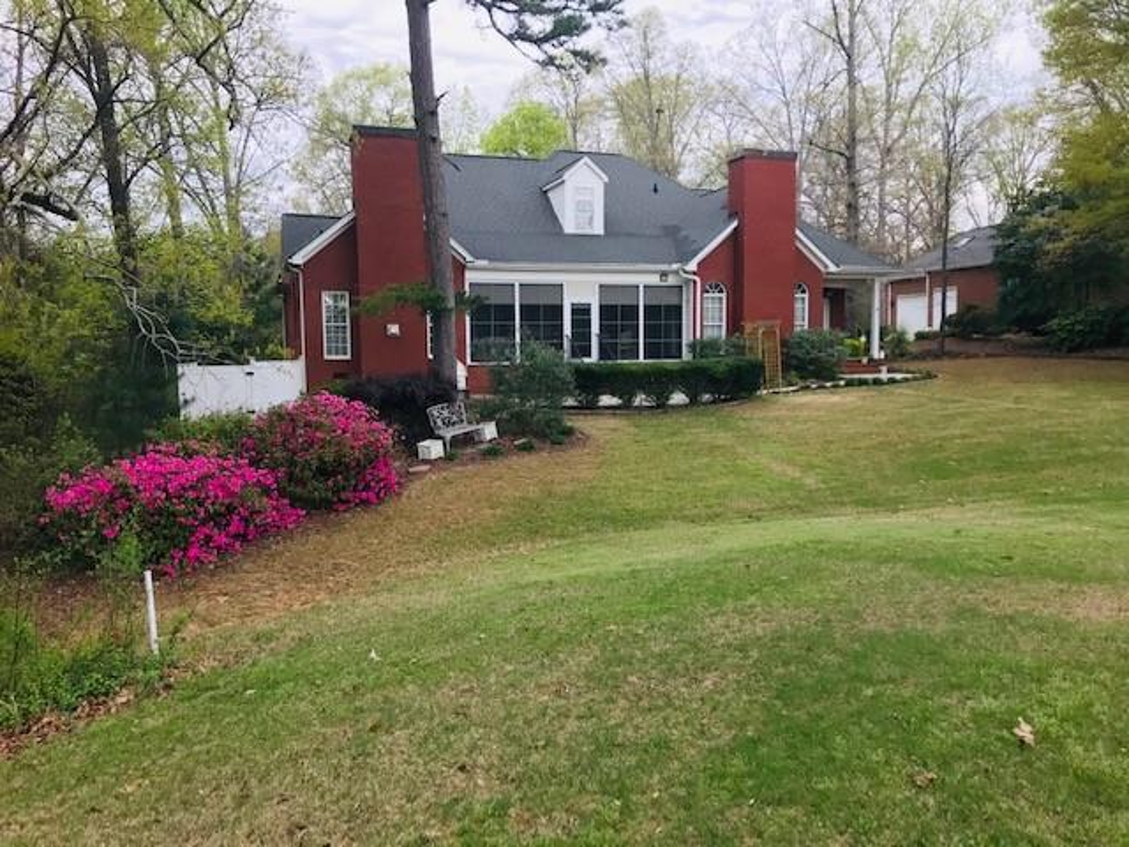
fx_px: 913
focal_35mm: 28
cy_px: 424
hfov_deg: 63.4
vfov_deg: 49.7
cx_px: 564
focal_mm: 3.99
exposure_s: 1/120
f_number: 1.8
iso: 40
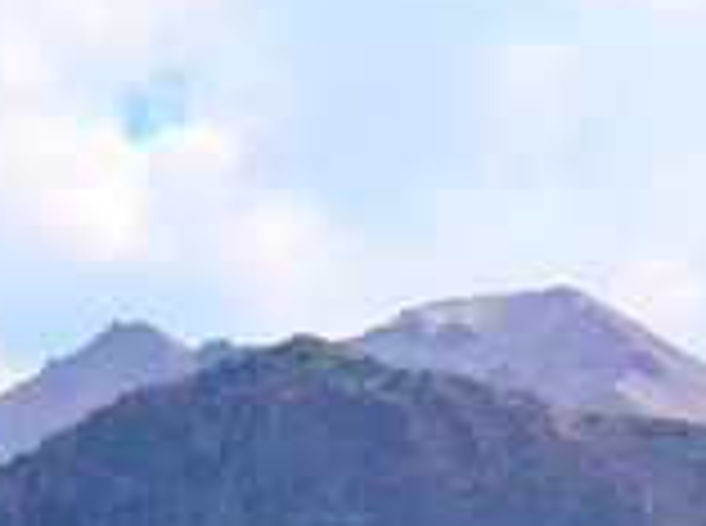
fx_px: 5250
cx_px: 58
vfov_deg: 5.7
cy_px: 872
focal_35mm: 258
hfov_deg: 7.7
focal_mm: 70
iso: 100
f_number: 9
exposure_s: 1/125
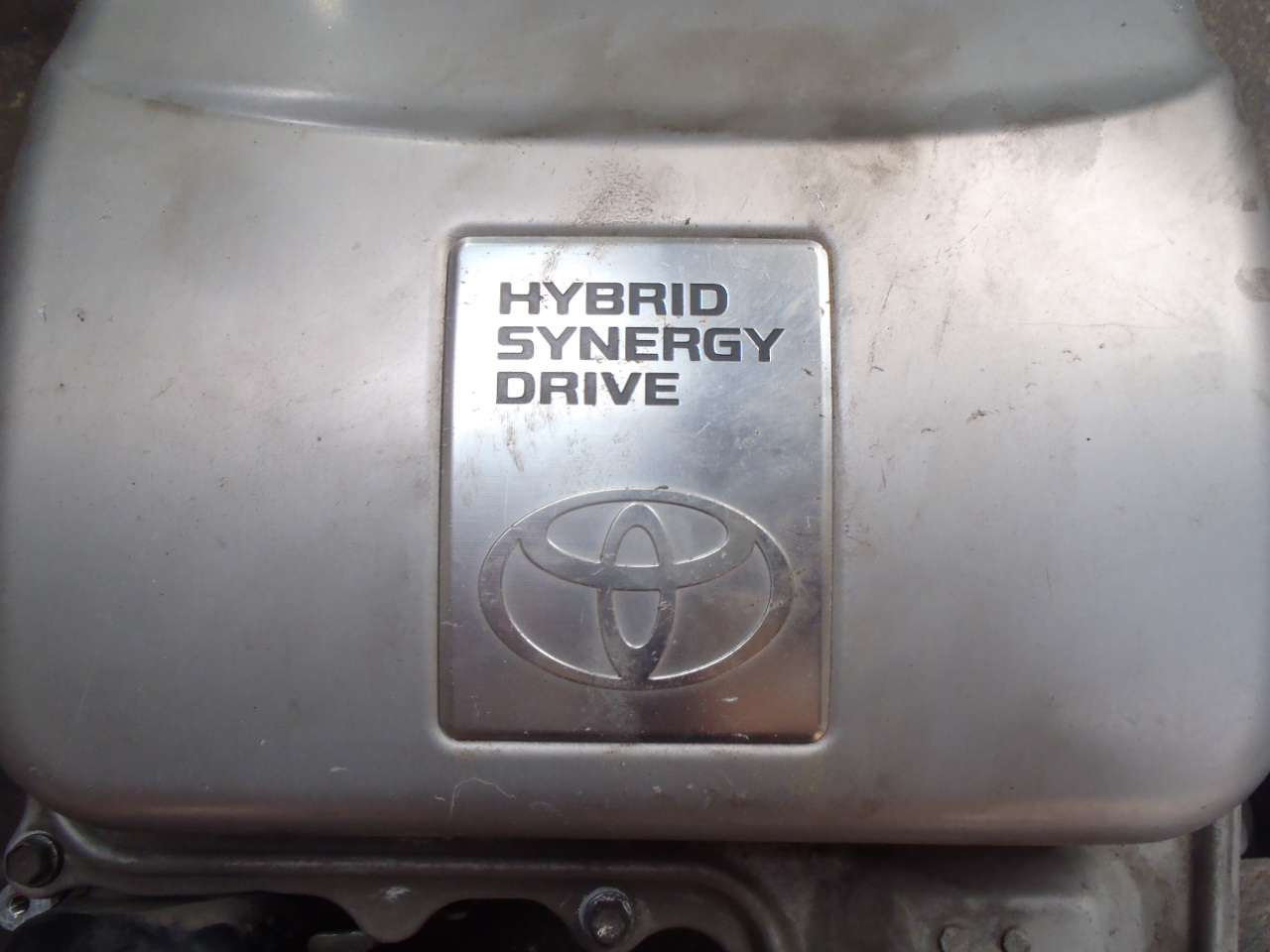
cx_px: 635
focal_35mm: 28
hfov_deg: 63.4
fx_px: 1027
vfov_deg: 49.7
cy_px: 476
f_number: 3.9
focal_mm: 5
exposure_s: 1/30
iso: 200
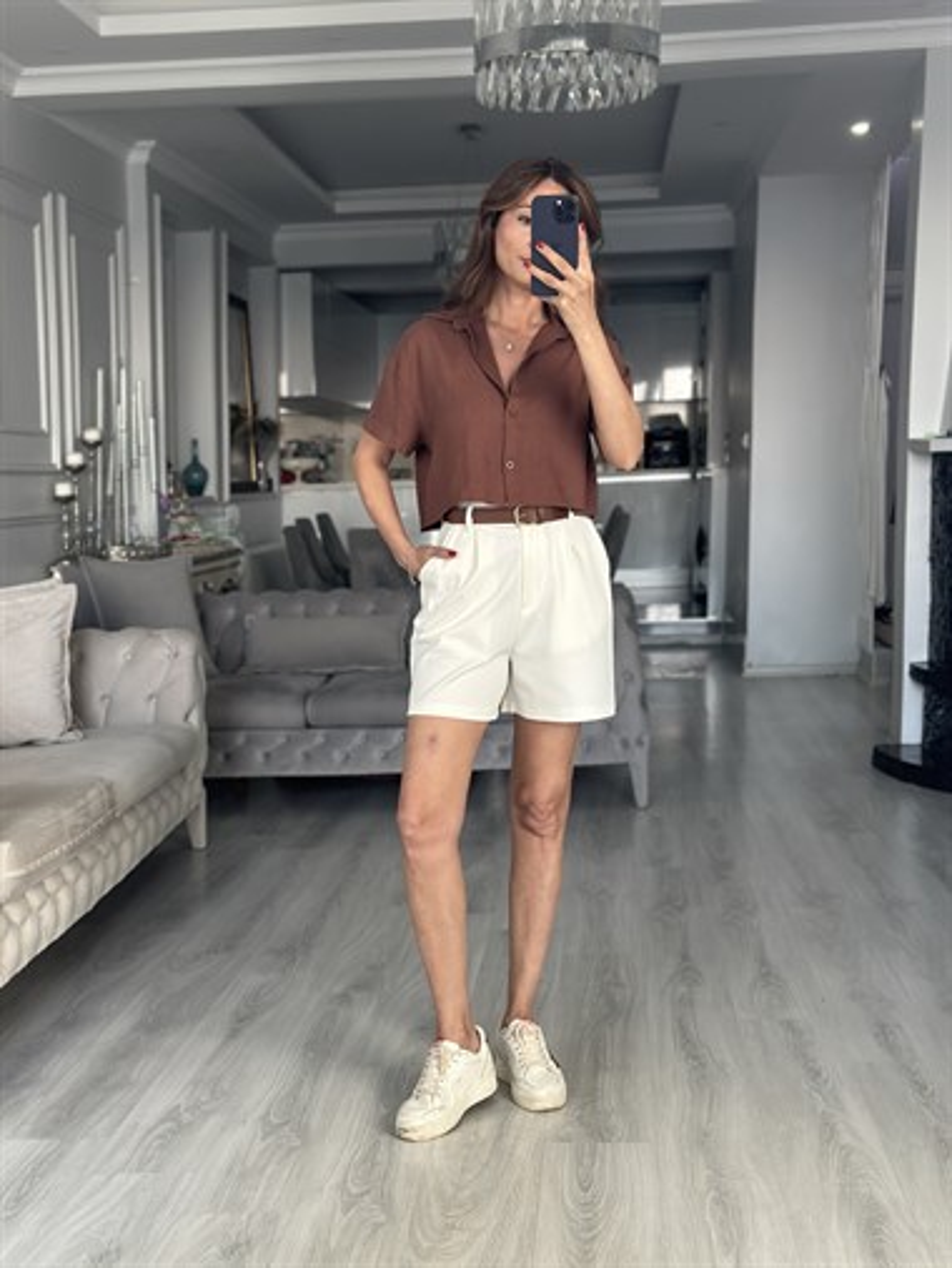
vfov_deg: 39.6
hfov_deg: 30.3
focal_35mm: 48
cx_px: 476
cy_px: 634
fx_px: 1759
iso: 200
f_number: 1.78
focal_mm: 6.86
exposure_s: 1/60
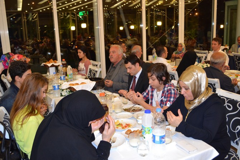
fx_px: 220
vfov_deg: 40.0
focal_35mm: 33
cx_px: 120
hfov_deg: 57.2
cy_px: 80
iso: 1400
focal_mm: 22
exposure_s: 1/60
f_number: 4
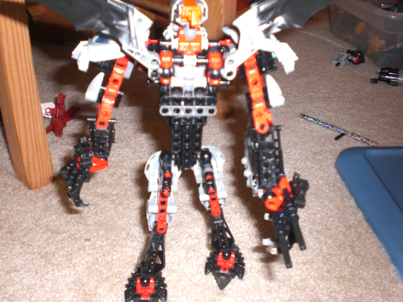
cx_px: 202
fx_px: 442
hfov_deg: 49.0
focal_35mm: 38
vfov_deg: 37.7
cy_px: 151
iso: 200
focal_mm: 6.3
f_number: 3.1
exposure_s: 1/60
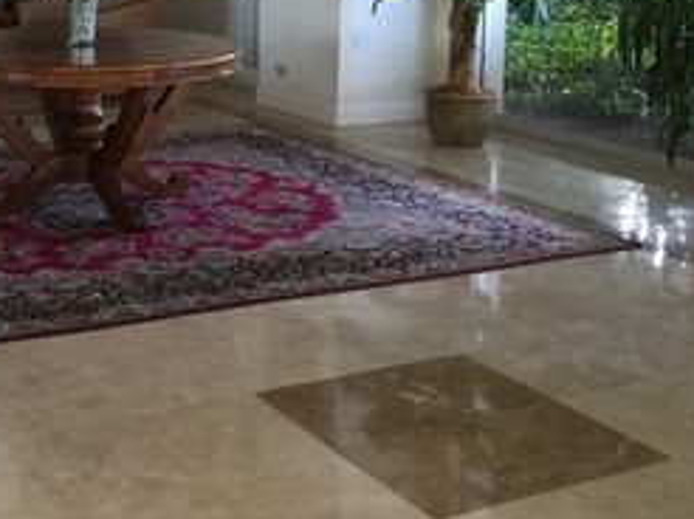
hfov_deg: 31.3
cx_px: 82
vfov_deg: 23.8
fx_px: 1182
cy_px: 13
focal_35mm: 59
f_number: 2.2
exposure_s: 1/15
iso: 40
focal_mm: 4.15
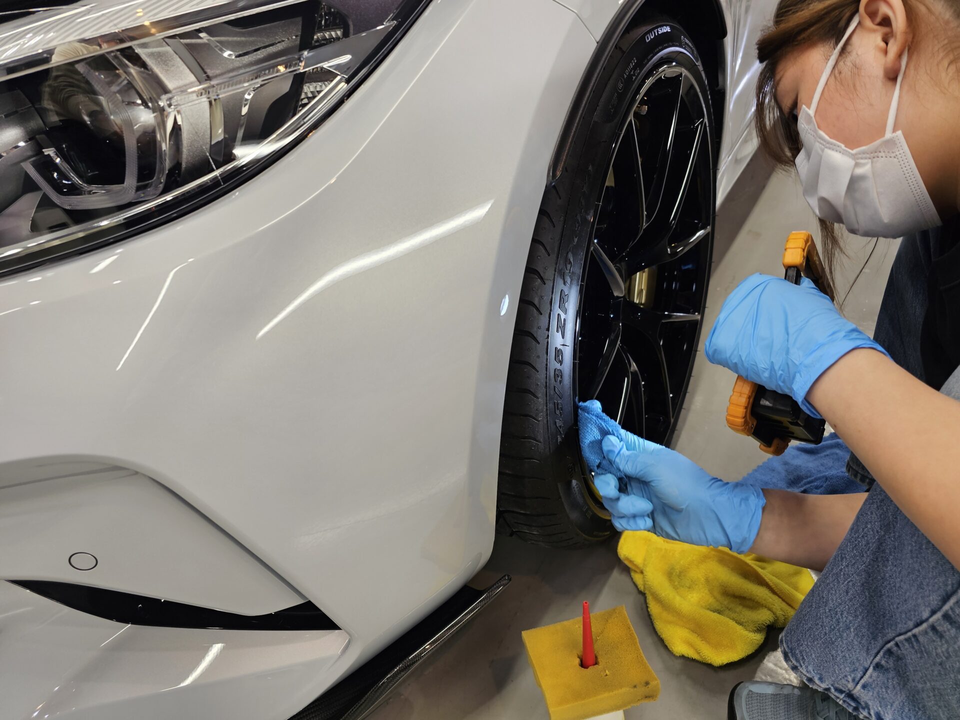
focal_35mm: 23
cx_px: 480
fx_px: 638
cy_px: 360
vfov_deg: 58.9
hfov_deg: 73.9
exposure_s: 1/100
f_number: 1.7
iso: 80
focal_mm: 6.3
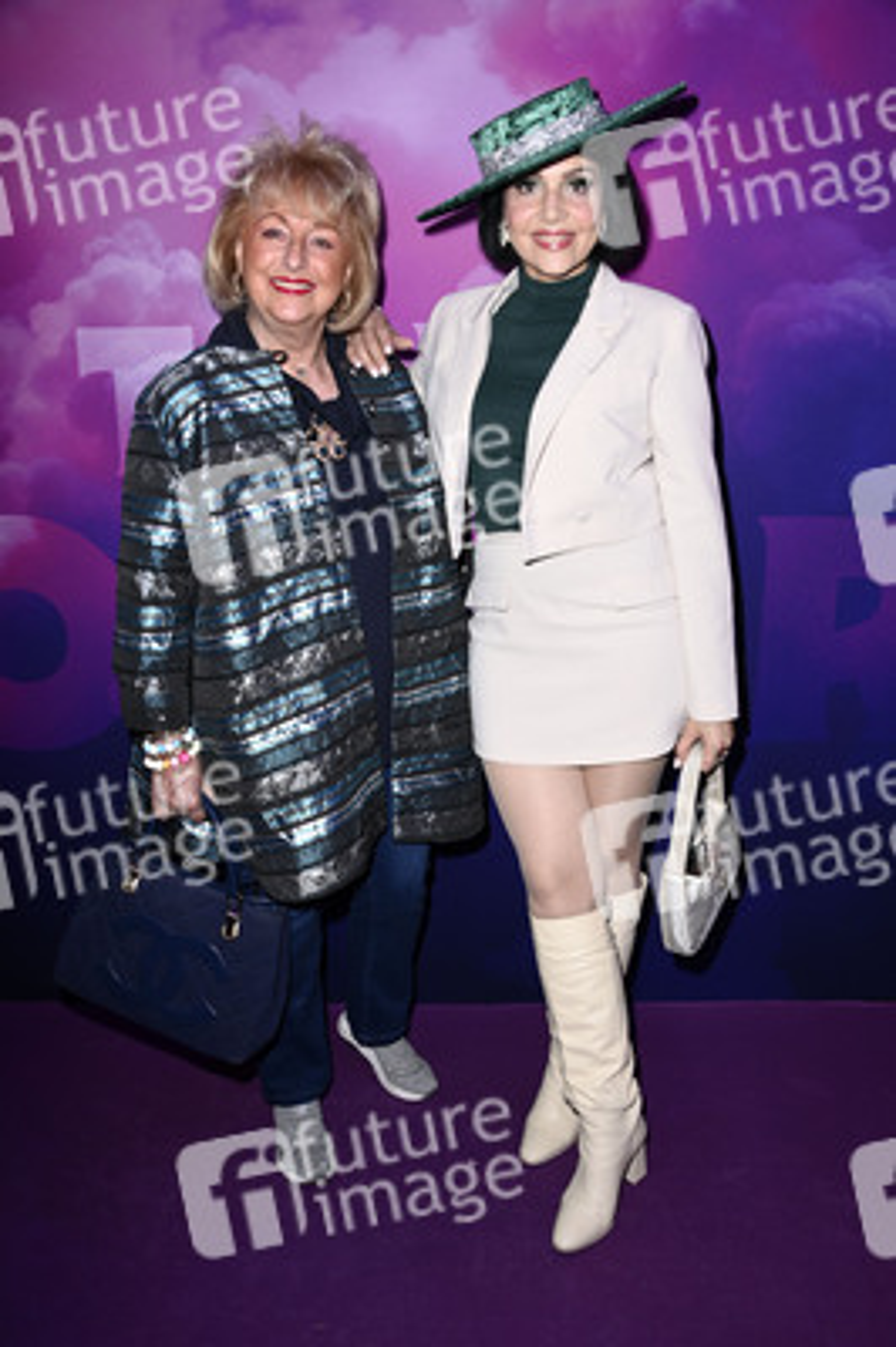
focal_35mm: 32
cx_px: 448
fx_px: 1197
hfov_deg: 41.0
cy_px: 674
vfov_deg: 58.8
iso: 500
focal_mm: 32
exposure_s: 1/250
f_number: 5.6
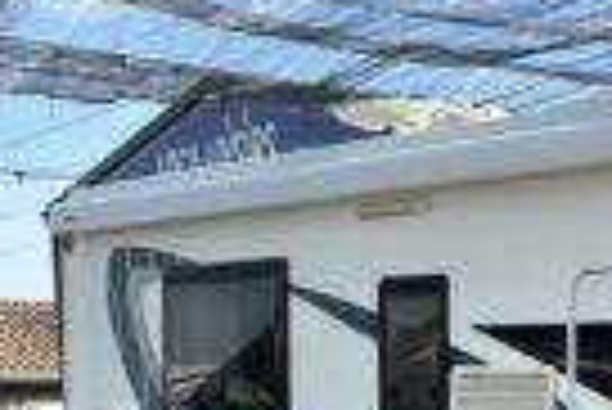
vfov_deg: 15.6
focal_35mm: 83
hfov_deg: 20.8
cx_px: 914
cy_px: 559
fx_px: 1412
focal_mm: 6.86
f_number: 1.78
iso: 80
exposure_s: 1/2525
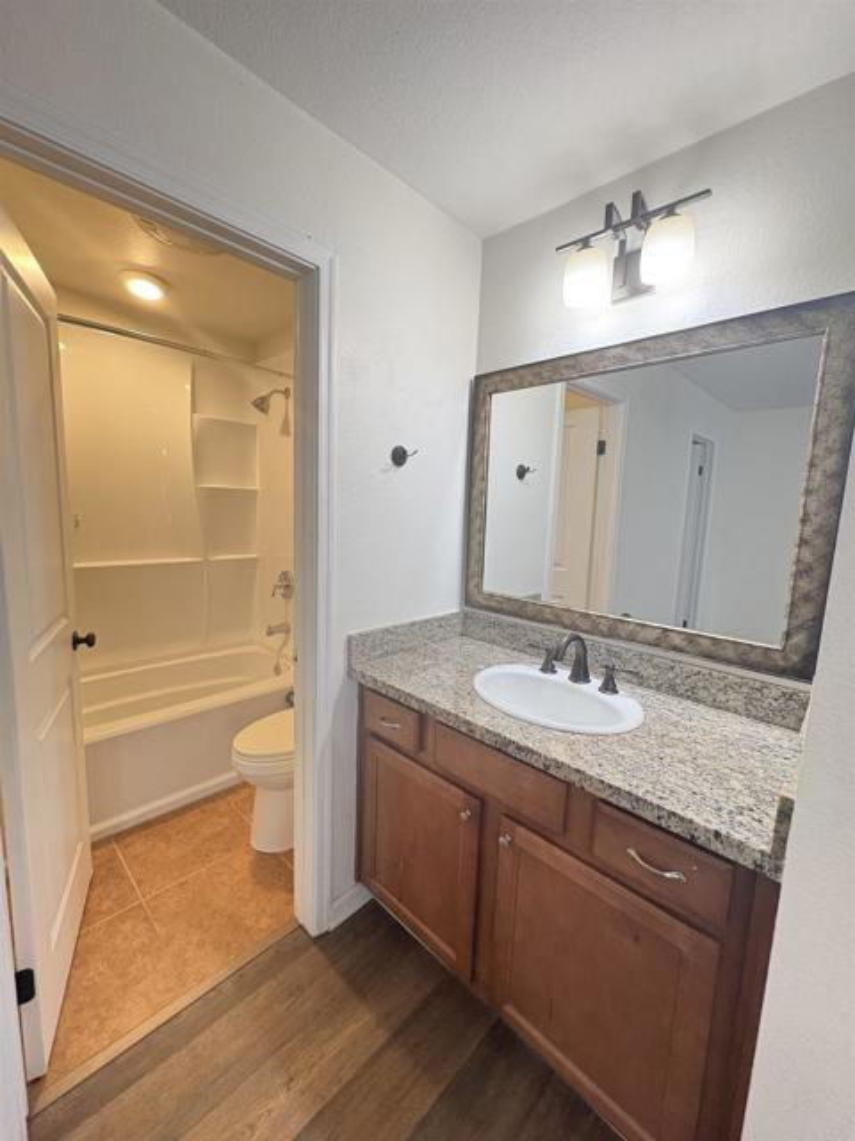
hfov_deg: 85.7
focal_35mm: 14
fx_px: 461
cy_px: 570
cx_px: 428
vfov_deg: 102.1
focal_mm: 2.22
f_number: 2.2
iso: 400
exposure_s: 1/60
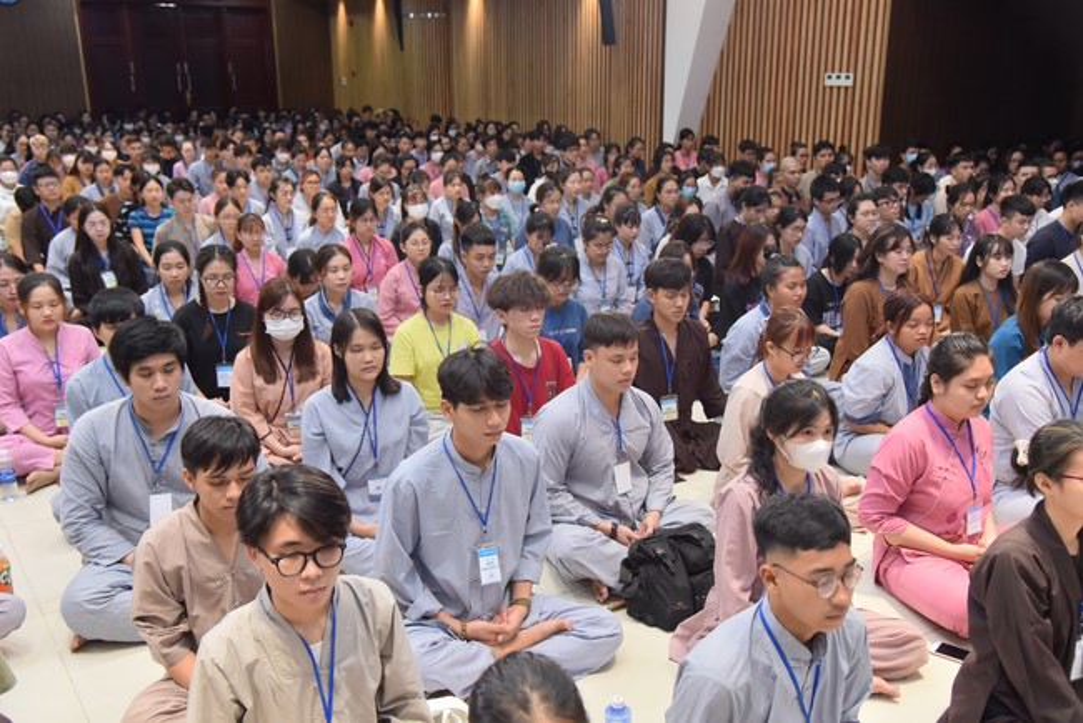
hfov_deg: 50.7
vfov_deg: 35.1
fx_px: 1144
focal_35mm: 38
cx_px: 542
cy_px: 362
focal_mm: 38
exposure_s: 1/125
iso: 1600
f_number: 4.5
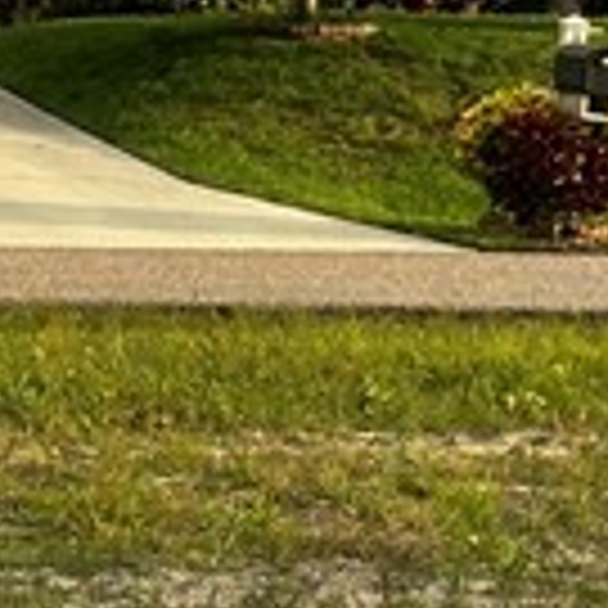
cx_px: -144
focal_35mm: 322
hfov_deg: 5.4
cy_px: 378
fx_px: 6399
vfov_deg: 5.4
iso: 64
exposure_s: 1/1185
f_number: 1.78
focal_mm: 6.86
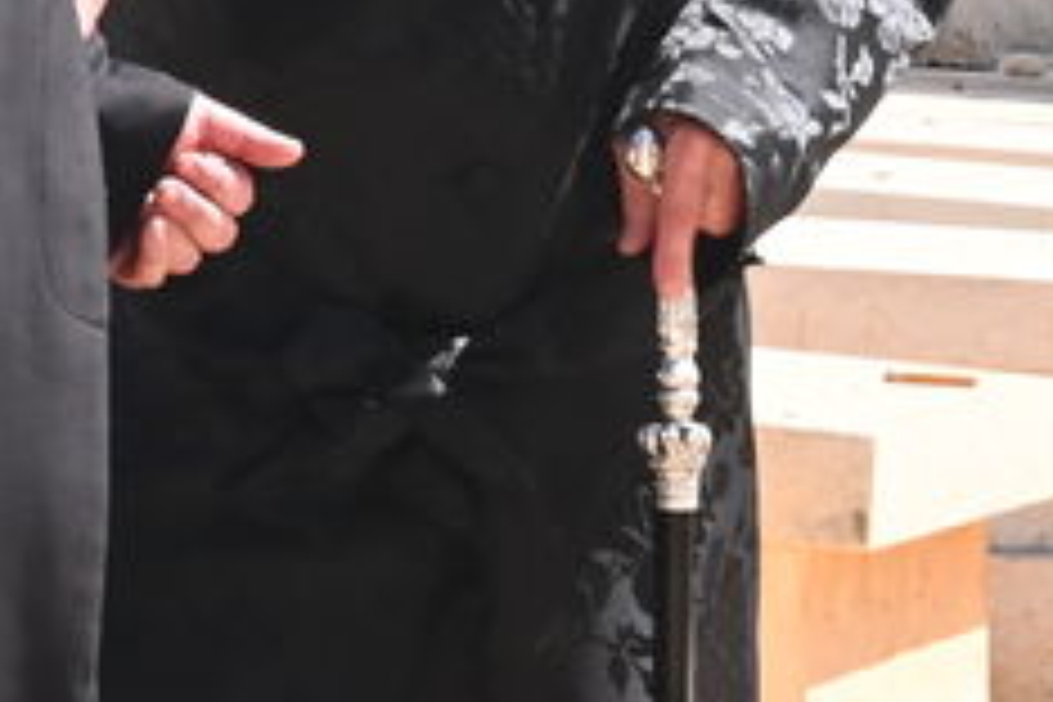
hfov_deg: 6.2
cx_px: 482
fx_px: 9798
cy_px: -796
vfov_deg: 4.0
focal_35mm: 335
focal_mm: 56
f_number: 22
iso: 1250
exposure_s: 1/320
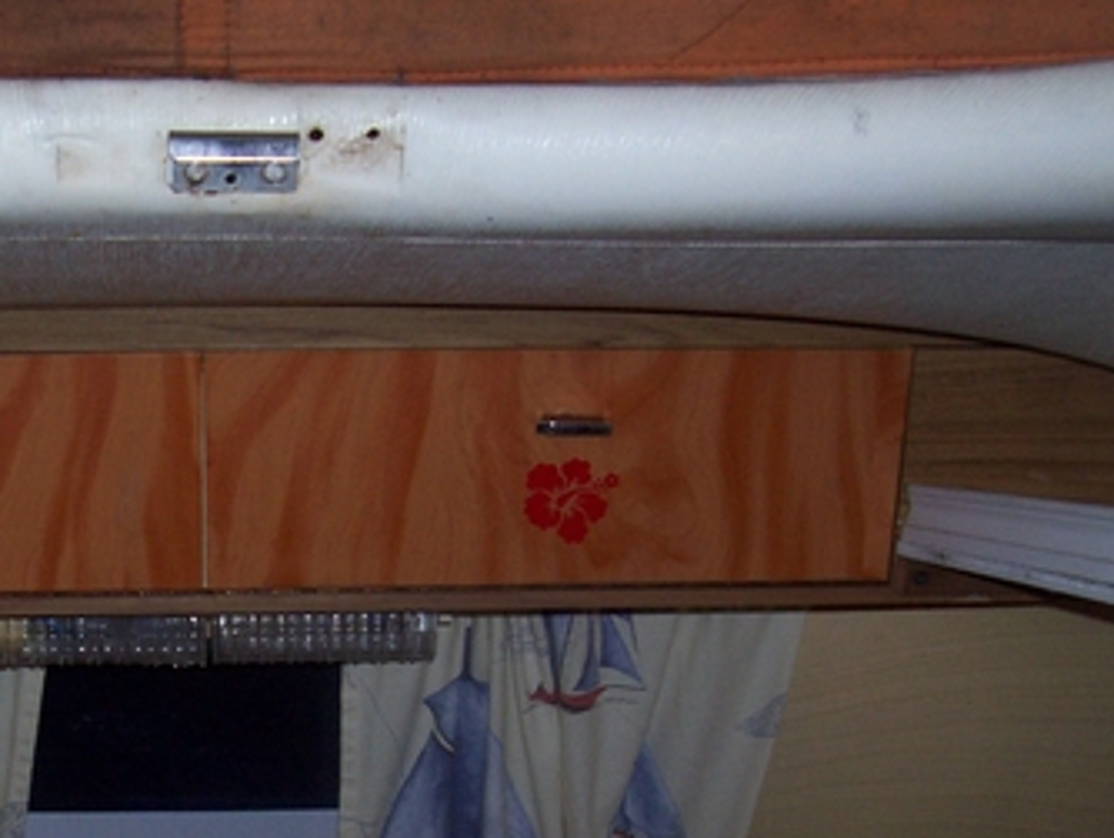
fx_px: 1964
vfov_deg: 23.5
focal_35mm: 61
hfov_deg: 31.1
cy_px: 735
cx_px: 267
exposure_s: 1/112
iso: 140
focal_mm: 5.6
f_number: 2.7
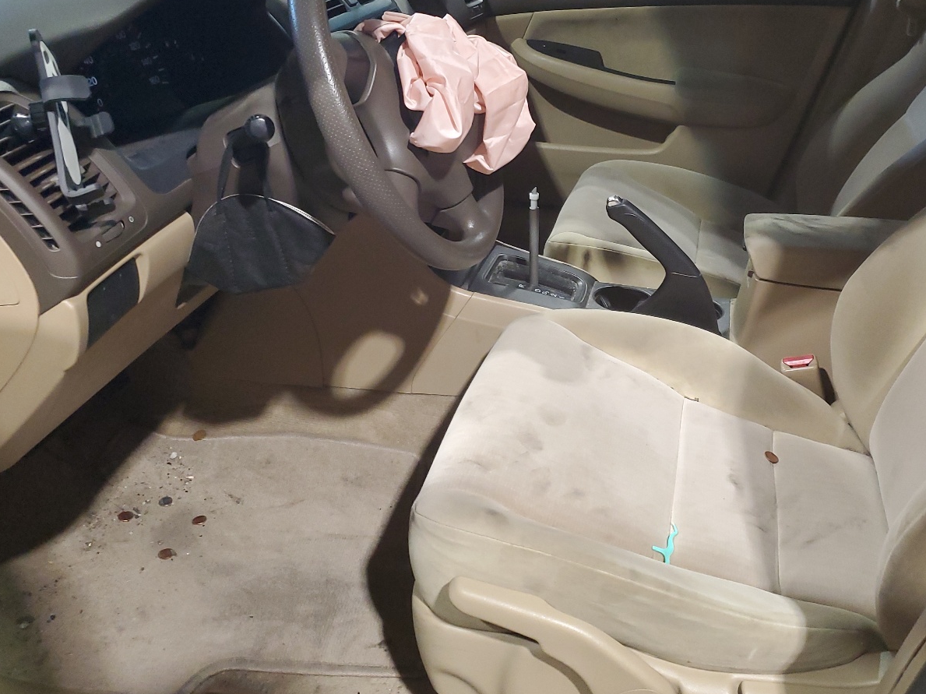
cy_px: 257
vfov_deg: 40.4
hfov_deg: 51.9
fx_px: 936
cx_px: 596
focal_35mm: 35
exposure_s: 1/60.2
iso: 224
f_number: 1.5
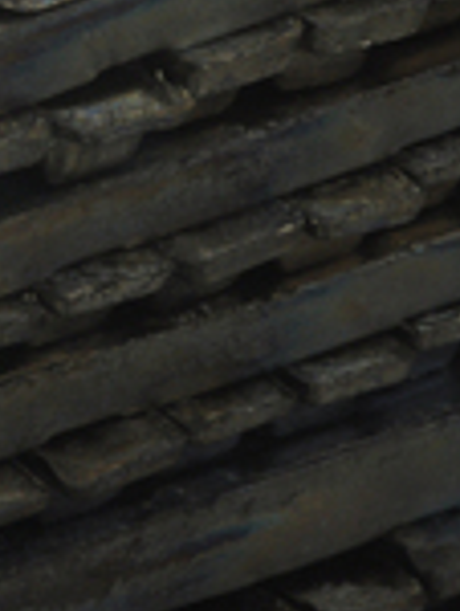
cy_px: -16
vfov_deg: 5.1
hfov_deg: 3.9
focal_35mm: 384
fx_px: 6785
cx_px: 49
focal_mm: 80
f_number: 5.6
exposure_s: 1/8
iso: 400
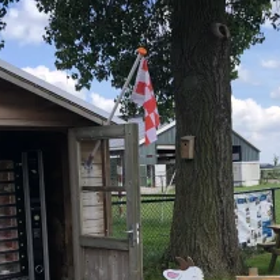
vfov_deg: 26.4
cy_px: 223
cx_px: 184
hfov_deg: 26.7
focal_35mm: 64
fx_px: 586
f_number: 1.8
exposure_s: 1/774
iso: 20
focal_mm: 3.99
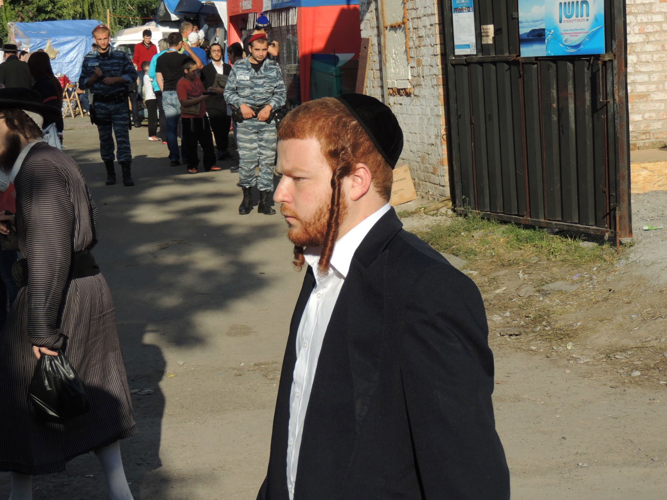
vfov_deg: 16.4
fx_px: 1734
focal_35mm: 90
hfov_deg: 21.8
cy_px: 250
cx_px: 334
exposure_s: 1/800
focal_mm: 16
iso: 100
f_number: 4.1
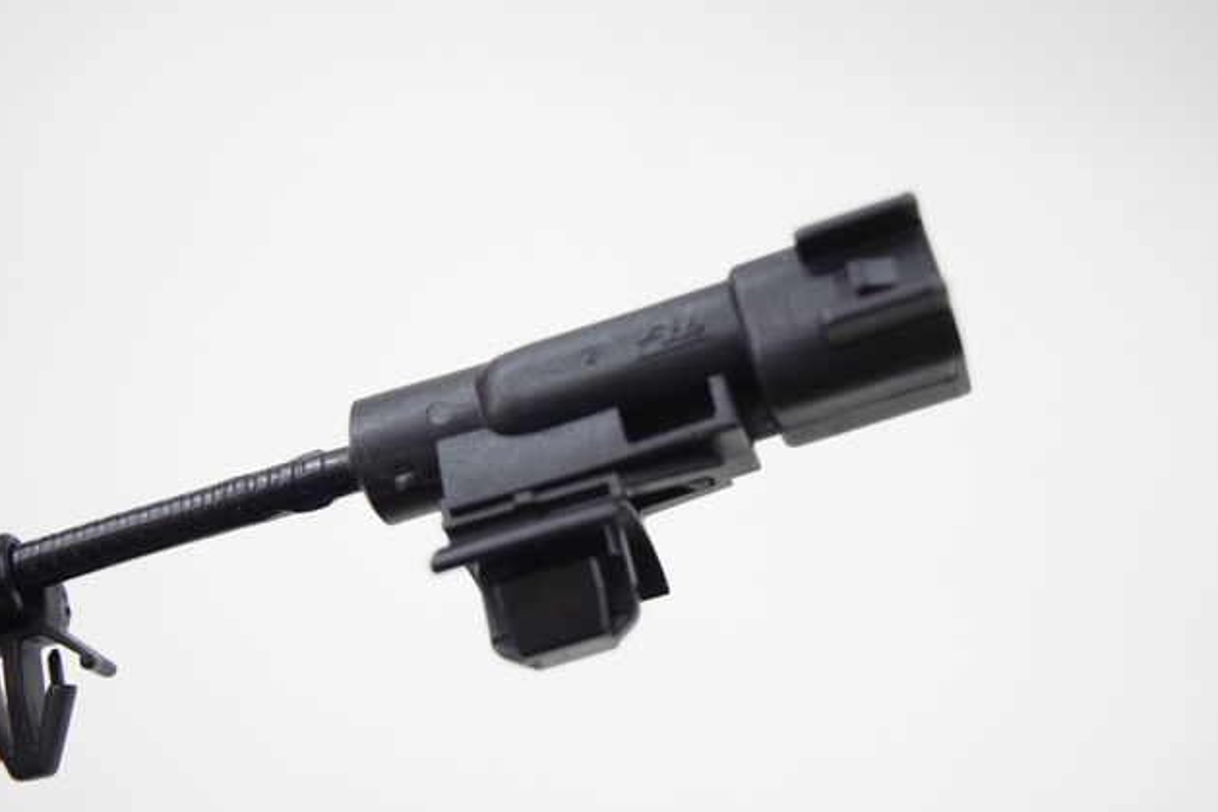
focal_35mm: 58
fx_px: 1962
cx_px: 612
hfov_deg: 34.5
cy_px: 412
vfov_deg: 23.4
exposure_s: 1/60
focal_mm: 38
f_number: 4.8
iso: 1400
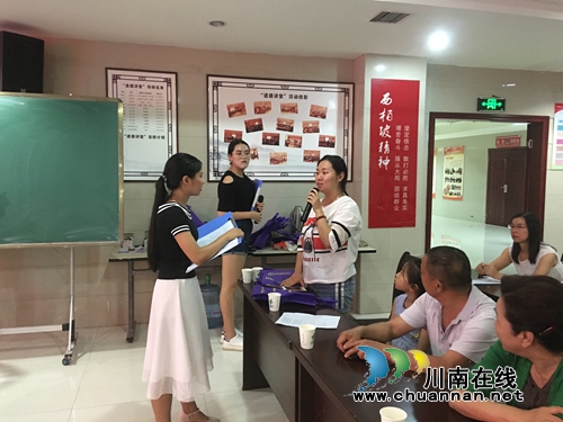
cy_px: 211
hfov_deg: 61.7
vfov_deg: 48.2
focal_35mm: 29
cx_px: 282
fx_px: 472
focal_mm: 4.15
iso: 160
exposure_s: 1/8
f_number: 2.2
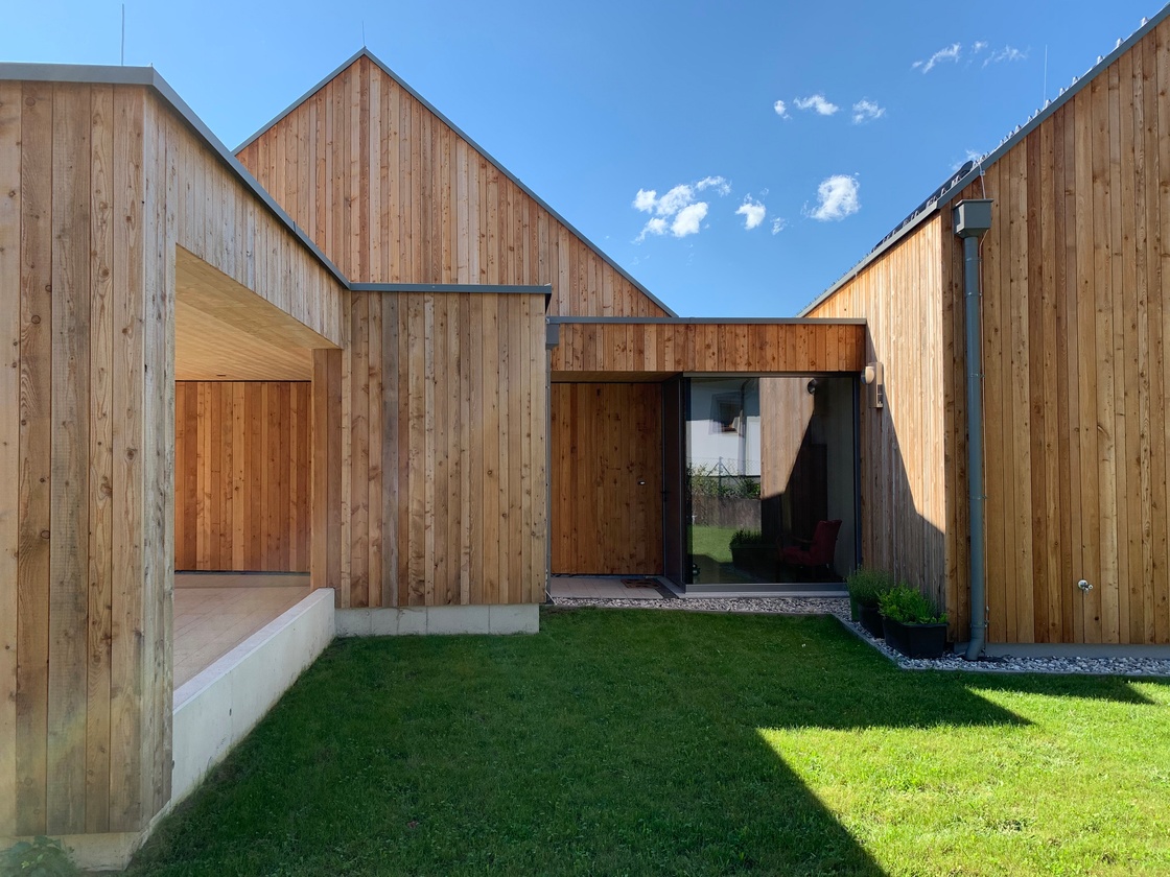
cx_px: 585
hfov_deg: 67.3
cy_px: 438
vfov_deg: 53.1
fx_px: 879
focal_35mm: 26
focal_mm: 4.25
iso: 25
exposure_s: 1/879
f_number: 1.8
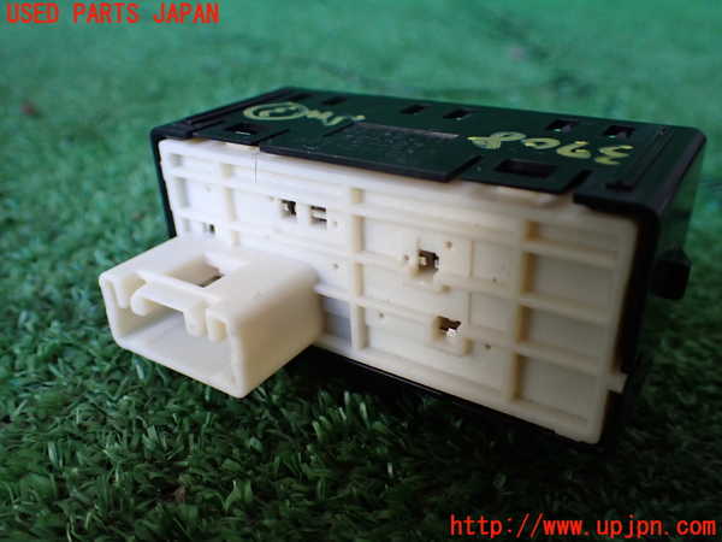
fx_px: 626
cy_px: 271
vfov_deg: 46.8
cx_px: 361
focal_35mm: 30
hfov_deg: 60.0
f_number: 2.3
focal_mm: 5.4
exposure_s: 1/125
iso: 400
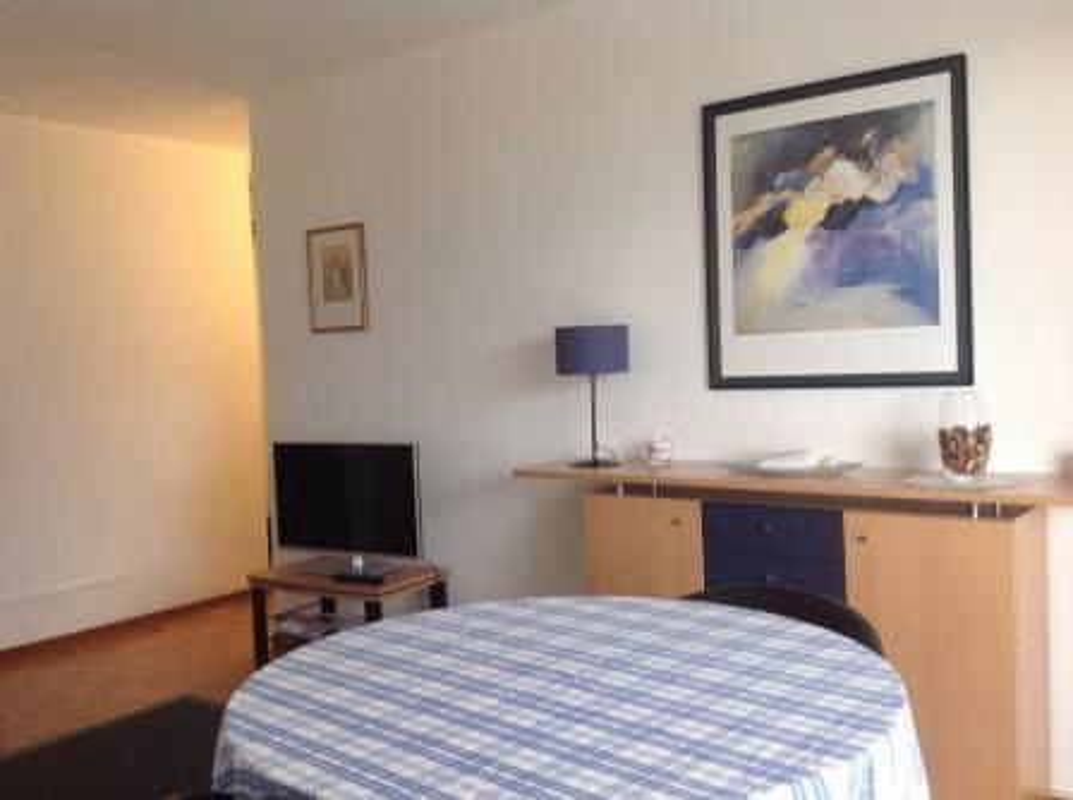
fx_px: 1083
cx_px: 536
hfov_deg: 52.7
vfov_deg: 40.6
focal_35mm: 35
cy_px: 400
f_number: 2.4
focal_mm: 4.28
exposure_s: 1/15
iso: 80
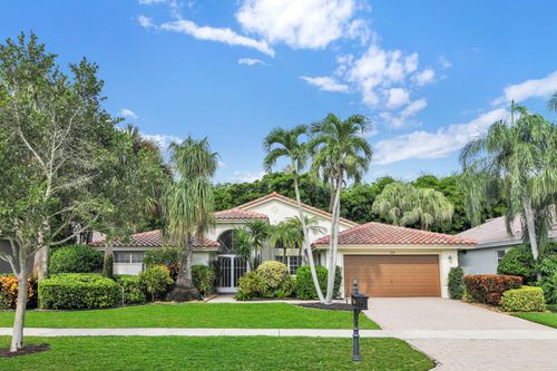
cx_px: 278
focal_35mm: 21
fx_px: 325
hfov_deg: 81.2
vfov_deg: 59.5
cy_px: 186
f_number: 8
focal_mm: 21
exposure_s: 1/2000
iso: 400
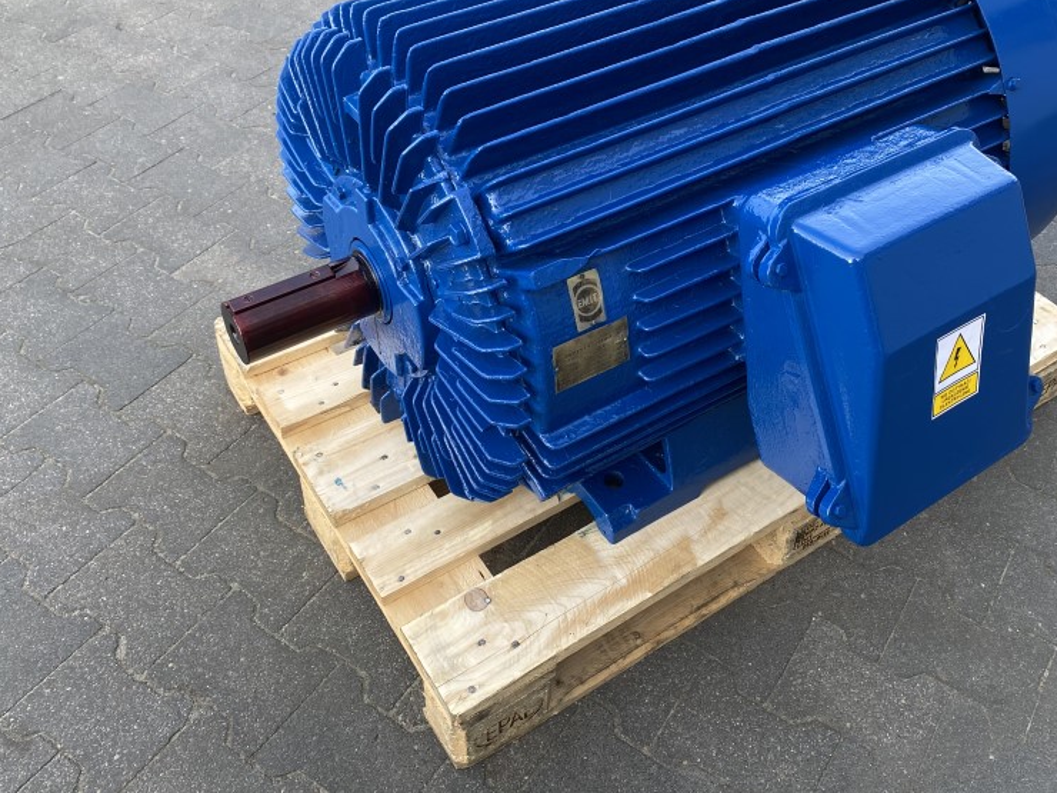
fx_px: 1099
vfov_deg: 39.1
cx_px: 604
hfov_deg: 51.2
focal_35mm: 36
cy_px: 256
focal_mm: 4.25
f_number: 1.8
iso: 32
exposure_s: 1/187
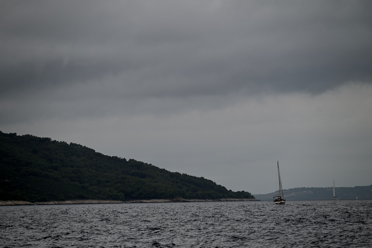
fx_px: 1912
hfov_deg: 11.1
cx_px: 186
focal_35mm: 185
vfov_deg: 7.4
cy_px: 124
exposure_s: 1/1000
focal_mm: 185
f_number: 5.6
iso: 180
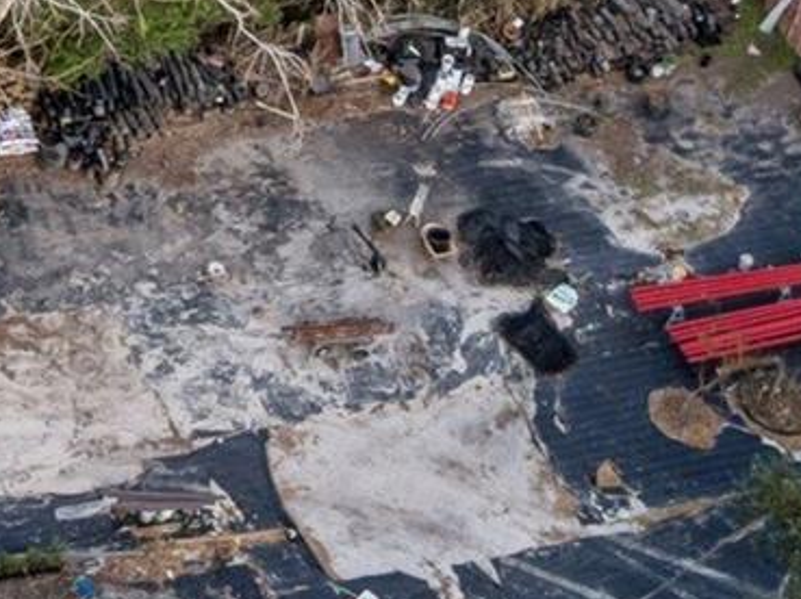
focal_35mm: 104
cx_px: -393
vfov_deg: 13.1
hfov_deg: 17.1
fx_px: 2404
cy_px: -416
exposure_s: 1/400
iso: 100
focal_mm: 12.3
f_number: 2.8
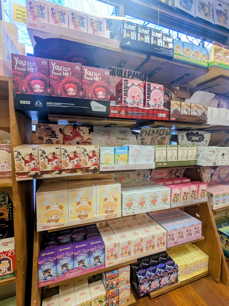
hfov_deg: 78.1
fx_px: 141
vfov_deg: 94.5
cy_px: 153
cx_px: 114
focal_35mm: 16
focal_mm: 2.35
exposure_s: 1/100
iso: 175
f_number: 2.2
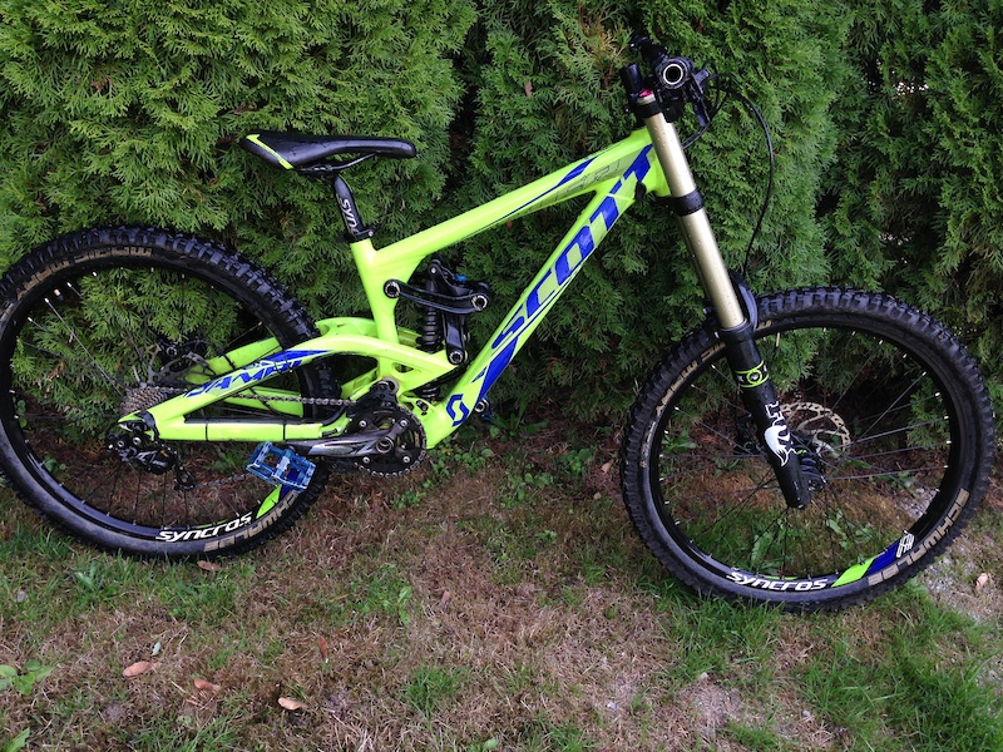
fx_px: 956
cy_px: 376
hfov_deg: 55.4
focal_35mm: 33
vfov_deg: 42.9
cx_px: 502
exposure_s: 1/169
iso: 50
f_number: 2.4
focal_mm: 4.12
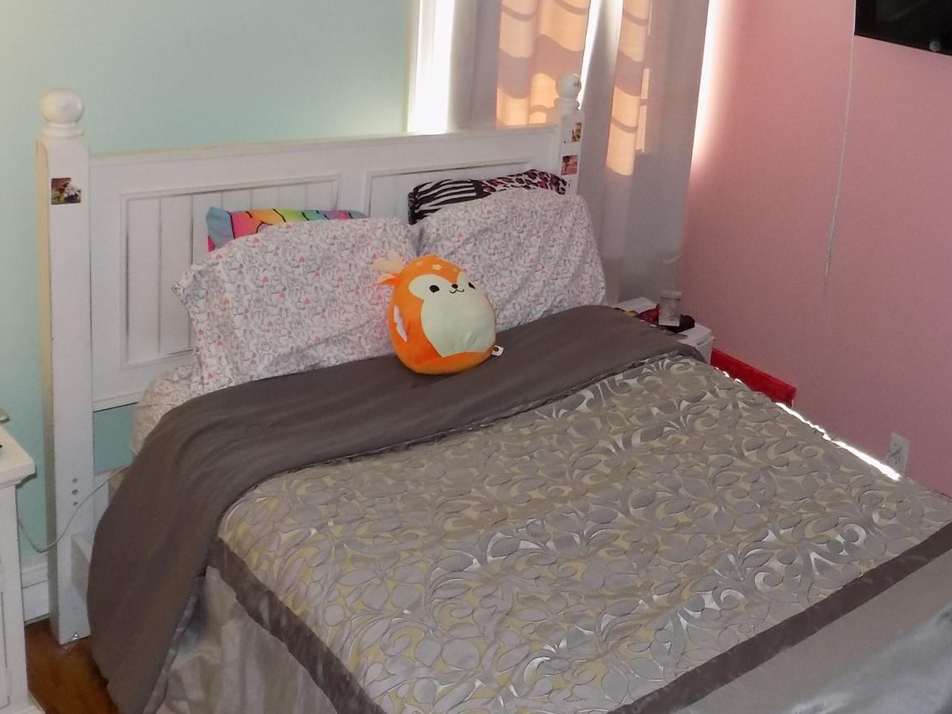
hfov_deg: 44.3
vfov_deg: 34.7
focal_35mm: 41
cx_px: 713
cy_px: 212
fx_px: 1128
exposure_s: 1/30
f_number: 3.1
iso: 200
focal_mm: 4
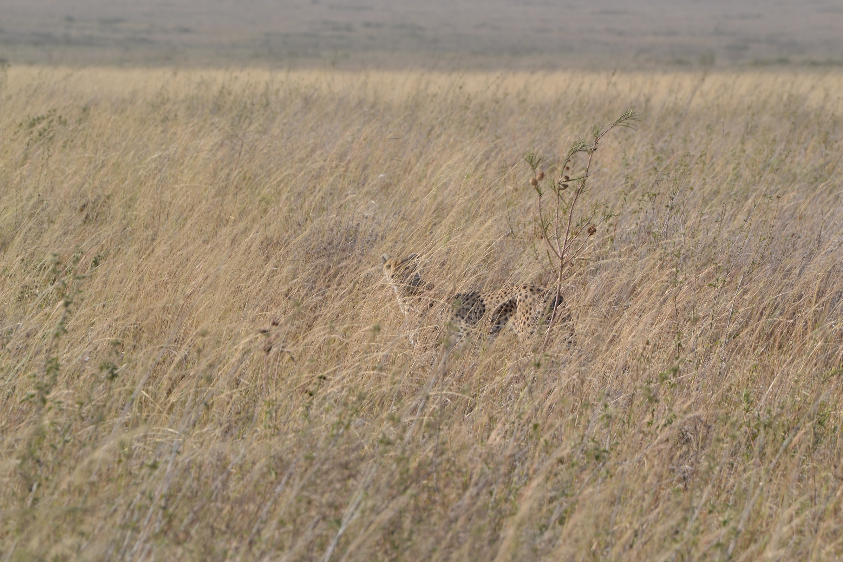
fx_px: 10537
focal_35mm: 450
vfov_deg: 3.1
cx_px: 422
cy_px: 281
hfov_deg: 4.6
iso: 100
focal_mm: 300
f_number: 13
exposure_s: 1/100
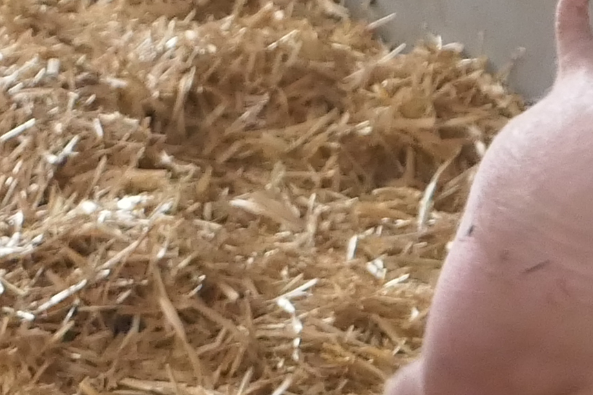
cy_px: 699
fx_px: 5551
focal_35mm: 337
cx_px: -214
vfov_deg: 4.0
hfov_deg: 6.1
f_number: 2.8
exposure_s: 1/100
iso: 1250
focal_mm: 19.2
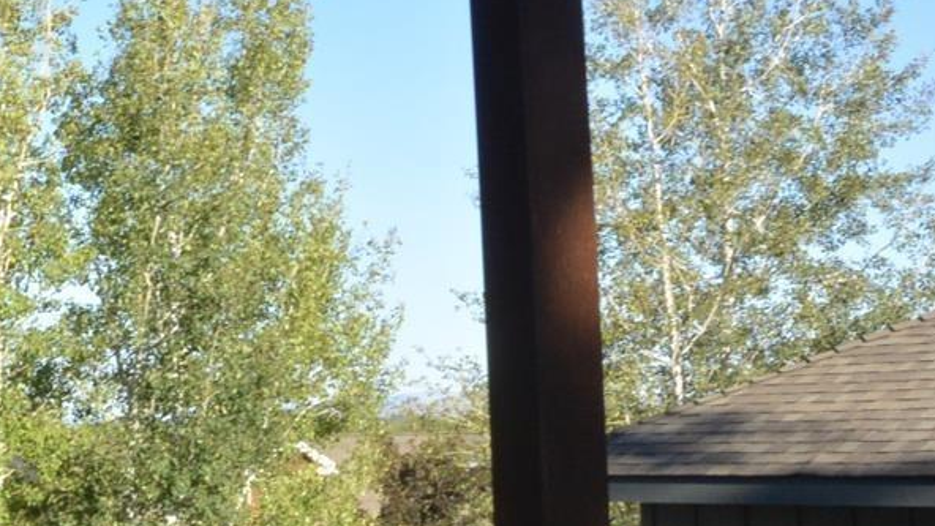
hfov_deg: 26.0
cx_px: -17
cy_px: 123
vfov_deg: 15.6
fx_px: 1909
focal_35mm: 77
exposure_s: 1/60
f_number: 16
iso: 160
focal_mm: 11
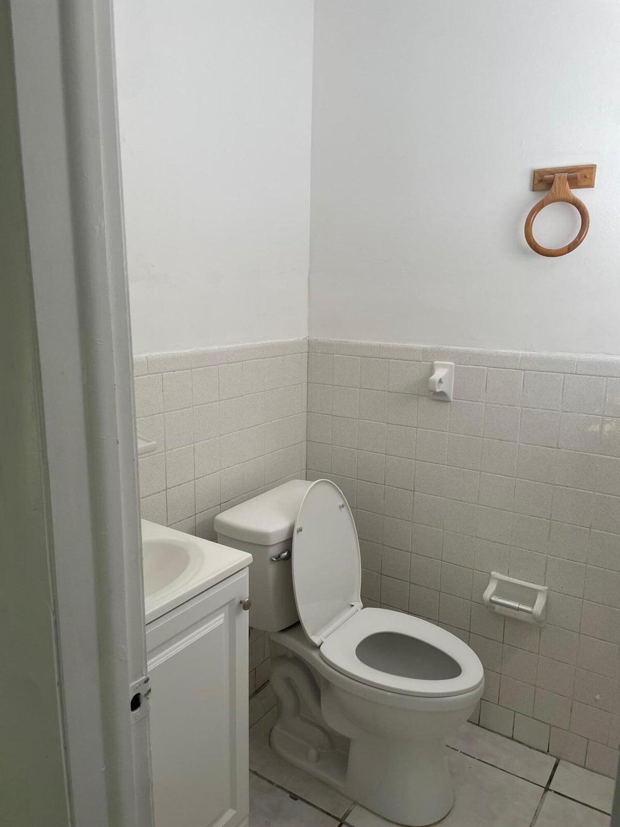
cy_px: 414
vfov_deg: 67.3
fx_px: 621
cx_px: 310
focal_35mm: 26
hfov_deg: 53.1
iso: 40
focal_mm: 4.2
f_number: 1.6
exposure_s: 1/121
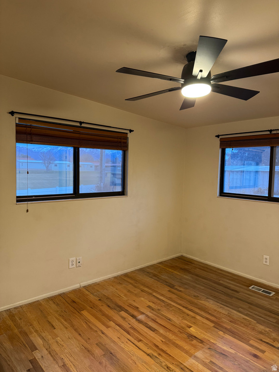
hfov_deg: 56.8
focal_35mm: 24
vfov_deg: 71.6
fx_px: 258
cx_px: 140
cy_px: 186
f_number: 1.78
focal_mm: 6.76
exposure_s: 1/60
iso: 320
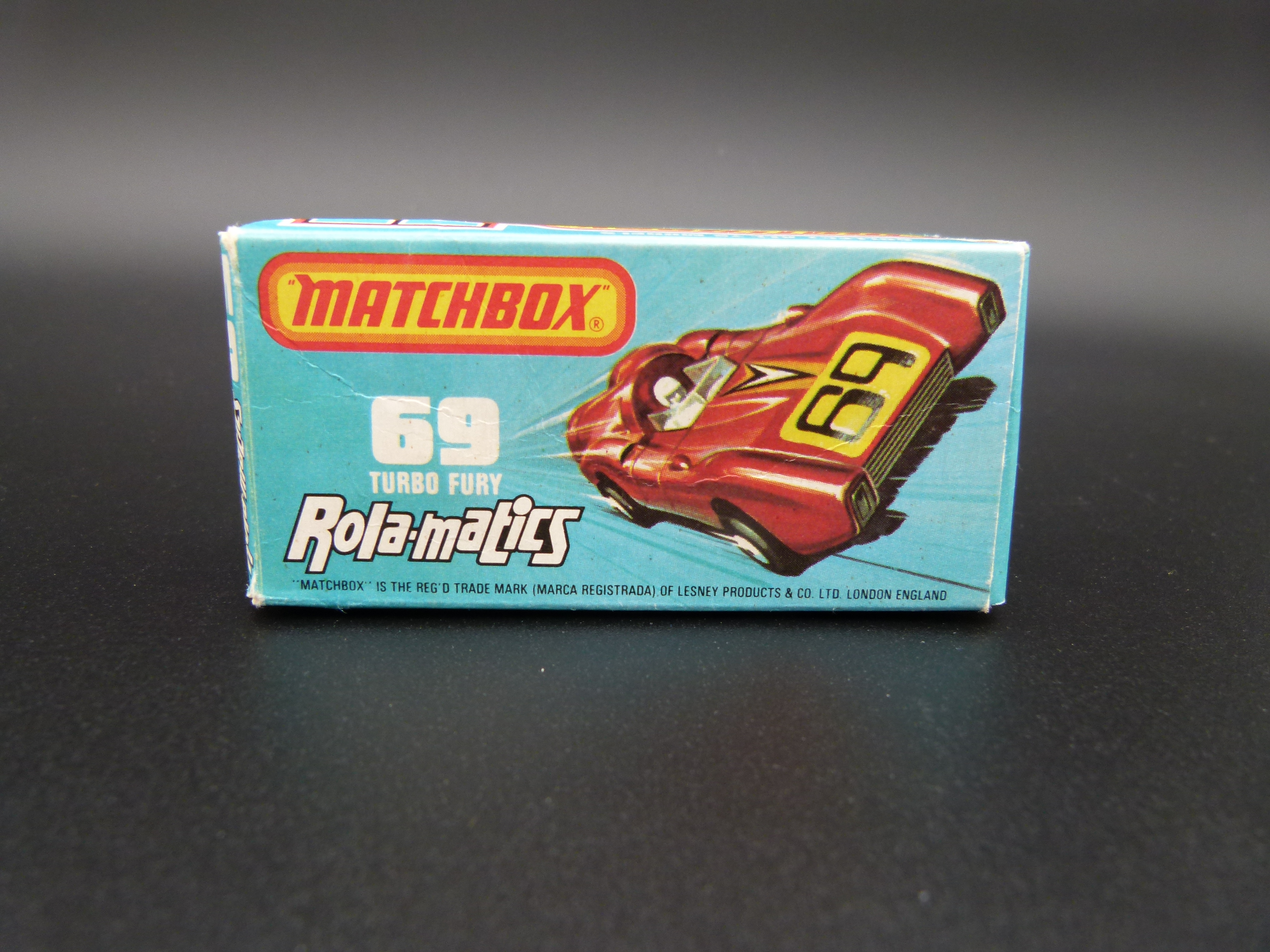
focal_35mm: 25
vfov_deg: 54.9
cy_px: 476
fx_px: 917
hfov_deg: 69.4
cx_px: 635
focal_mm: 4.5
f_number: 2.8
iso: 125
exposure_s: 1/60
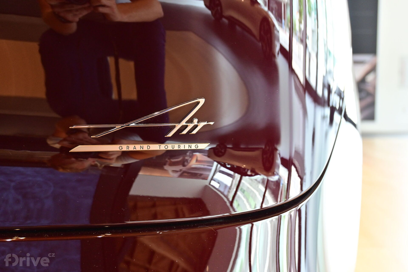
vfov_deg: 30.8
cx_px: 204
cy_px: 136
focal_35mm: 44
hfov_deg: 45.0
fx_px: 493
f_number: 4.8
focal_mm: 29
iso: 1000
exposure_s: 1/50
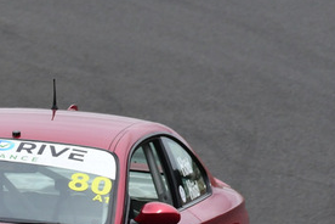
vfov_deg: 0.6
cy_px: 212
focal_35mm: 2173
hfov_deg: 0.9
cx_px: -40
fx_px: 20219
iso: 640
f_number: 11
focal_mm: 500
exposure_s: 1/640
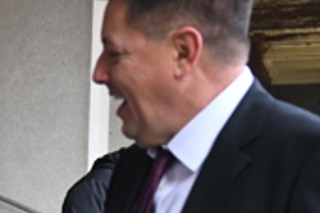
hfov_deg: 15.1
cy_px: 356
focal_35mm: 124
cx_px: -188
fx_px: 1101
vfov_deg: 10.5
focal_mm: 30.5
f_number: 3.5
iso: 800
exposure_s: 1/250
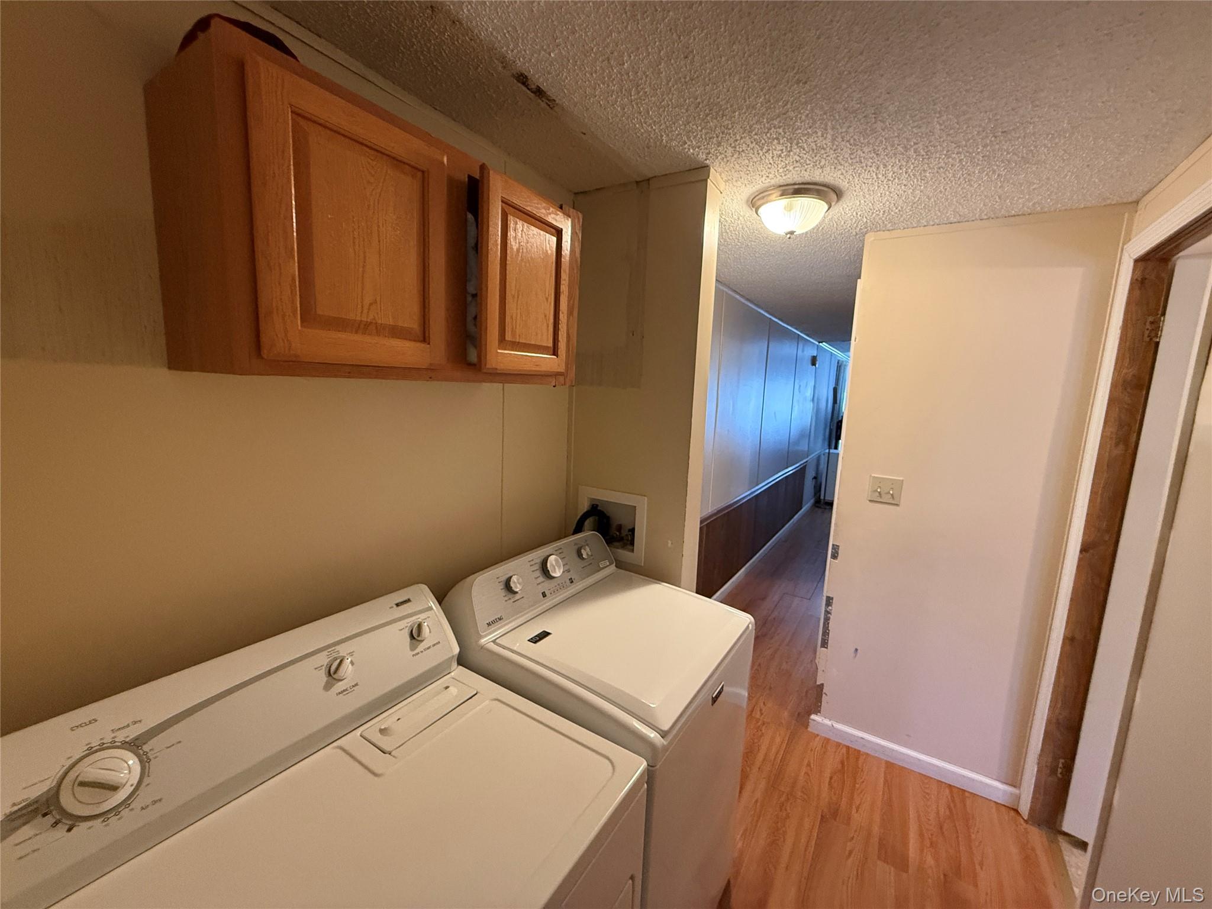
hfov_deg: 102.1
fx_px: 490
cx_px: 606
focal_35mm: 14
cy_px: 454
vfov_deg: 85.7
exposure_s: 1/60
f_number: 2.2
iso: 500
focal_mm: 2.22
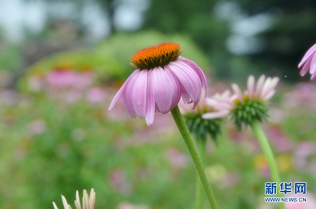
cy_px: 104
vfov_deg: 8.7
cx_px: 158
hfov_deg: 13.1
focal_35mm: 158
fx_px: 1379
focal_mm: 105
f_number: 8
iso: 180
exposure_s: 1/125
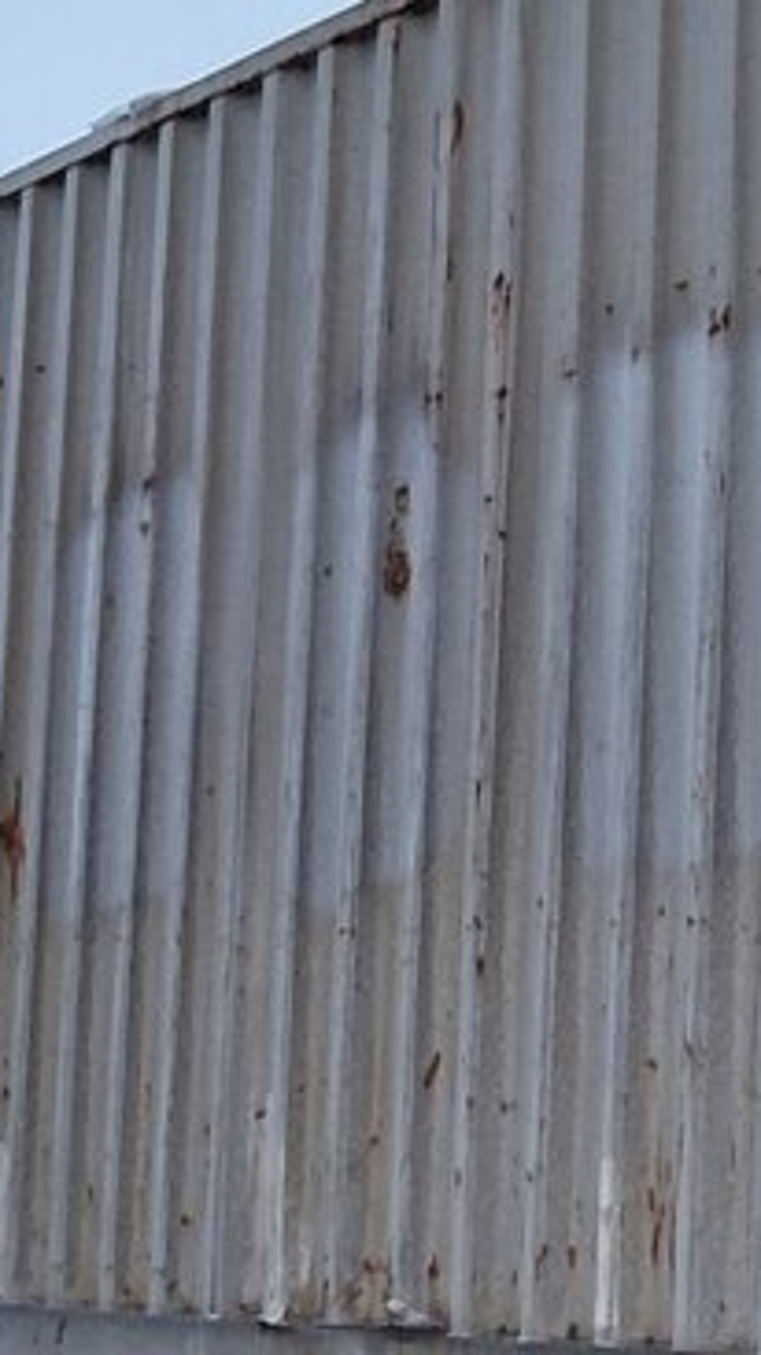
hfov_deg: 10.4
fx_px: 3845
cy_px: 399
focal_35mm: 107
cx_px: 1540
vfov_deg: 19.9
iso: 125
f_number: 1.8
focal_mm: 4.69
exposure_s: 1/120
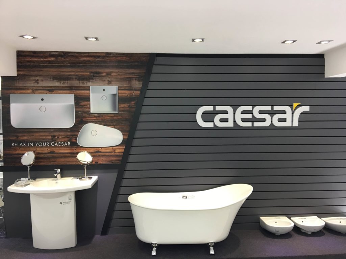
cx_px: 173
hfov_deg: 61.7
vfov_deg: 48.2
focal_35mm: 29
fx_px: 290
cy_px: 130
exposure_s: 1/17
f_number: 2.2
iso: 50
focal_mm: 4.15
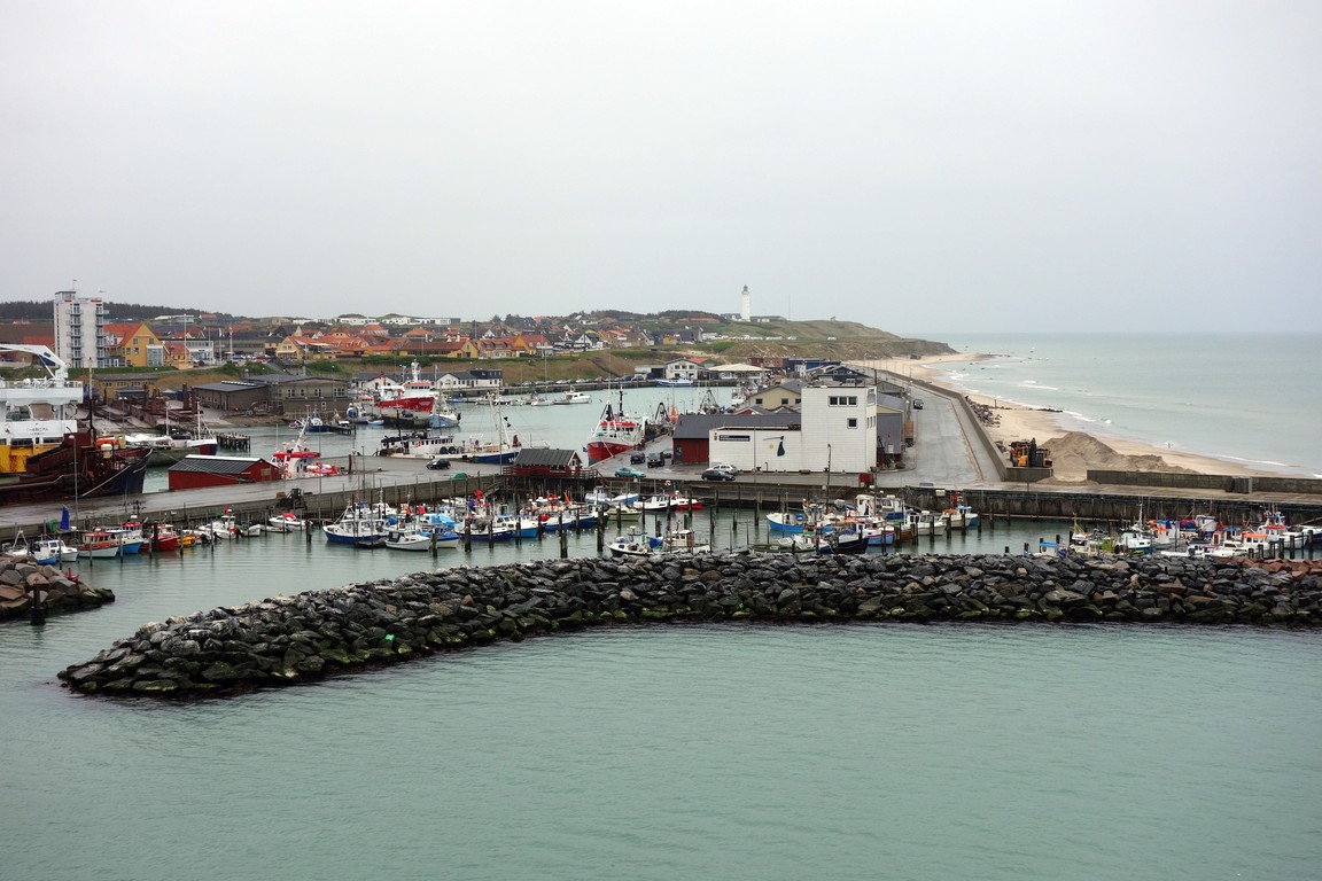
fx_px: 1873
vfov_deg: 26.5
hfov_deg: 38.9
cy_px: 440
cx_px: 661
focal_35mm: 51
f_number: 5.6
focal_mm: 18.88
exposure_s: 1/250
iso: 125
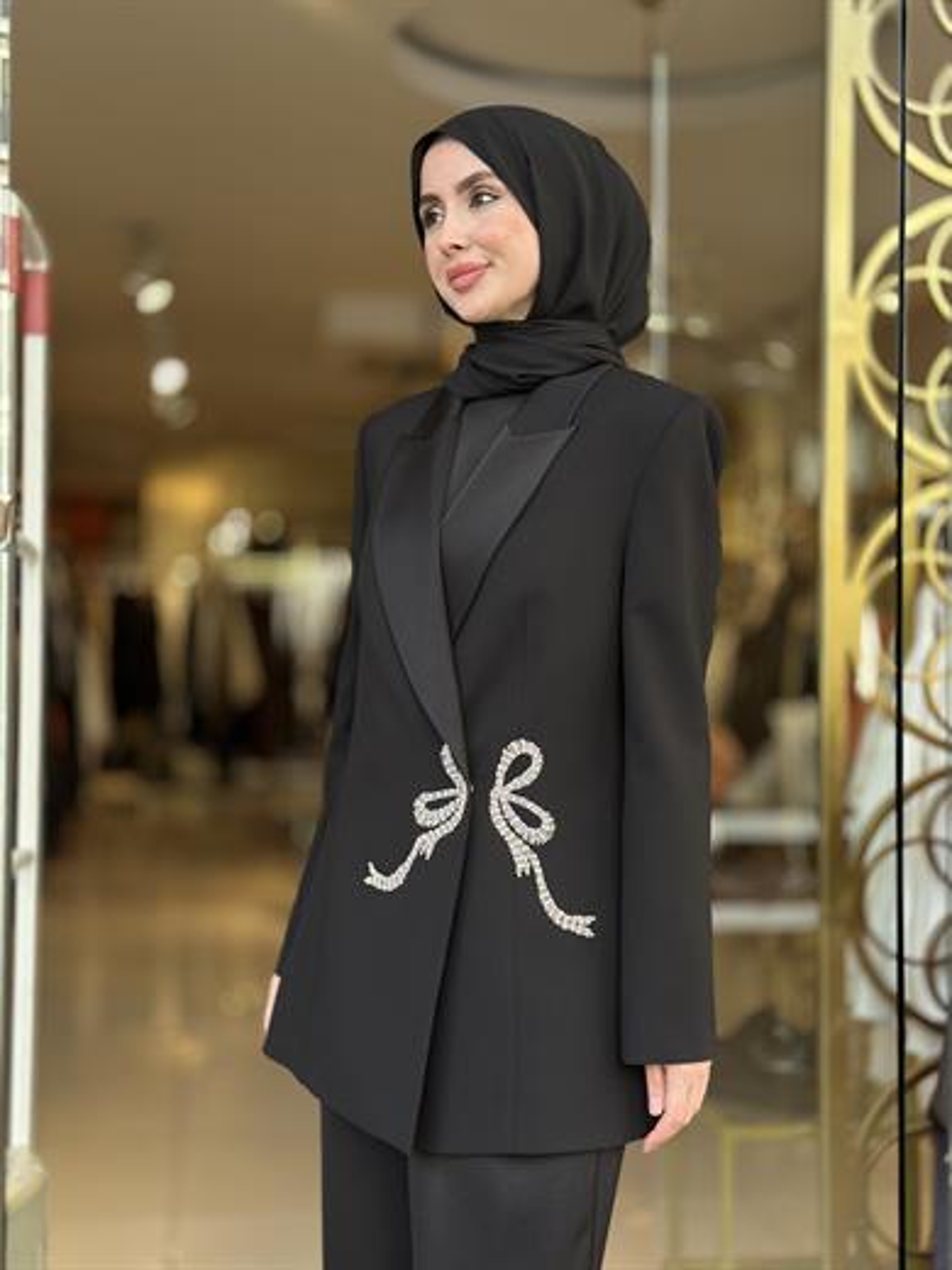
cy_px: 635
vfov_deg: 39.7
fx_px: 1760
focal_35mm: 48
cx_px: 476
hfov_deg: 30.3
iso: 80
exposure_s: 1/209
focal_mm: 6.86
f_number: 1.78
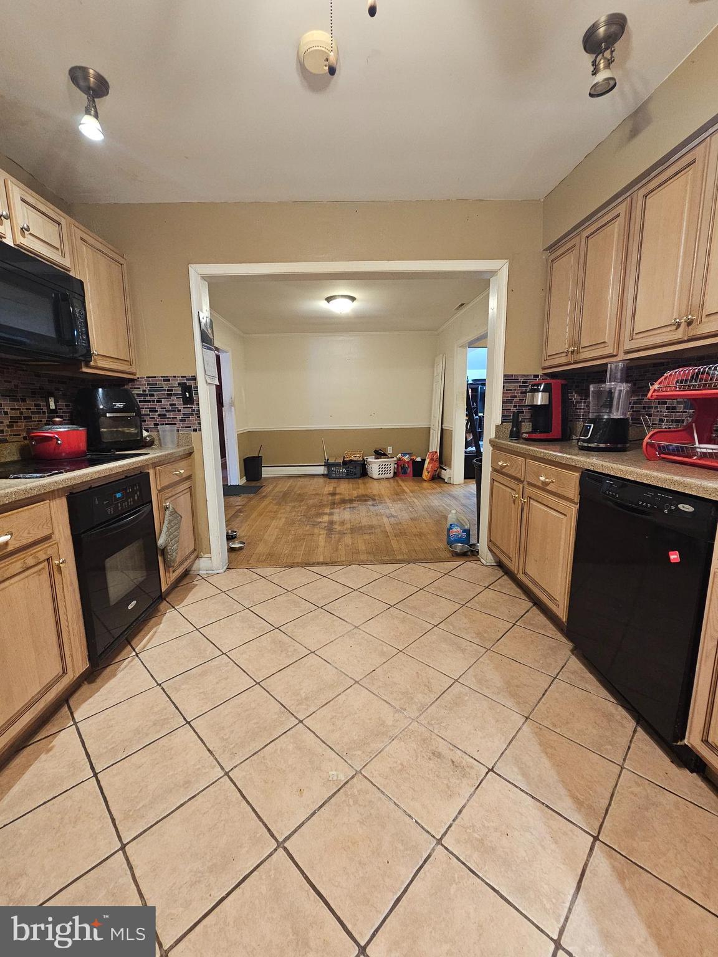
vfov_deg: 106.2
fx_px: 360
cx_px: 359
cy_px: 478
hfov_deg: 89.9
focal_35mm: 13
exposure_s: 1/30
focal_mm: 2.2
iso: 400
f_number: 2.2
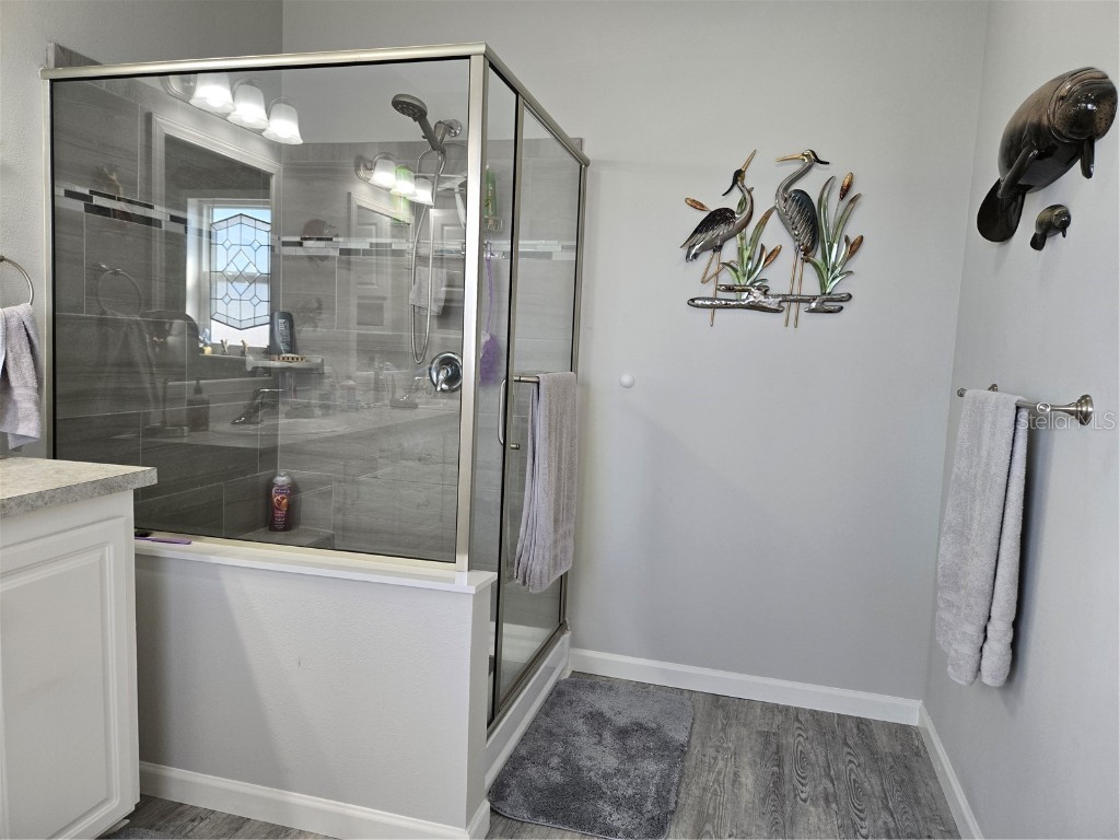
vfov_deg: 58.9
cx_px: 560
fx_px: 744
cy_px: 420
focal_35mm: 23
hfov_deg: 73.9
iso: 160
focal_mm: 5.4
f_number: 1.8
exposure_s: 1/180
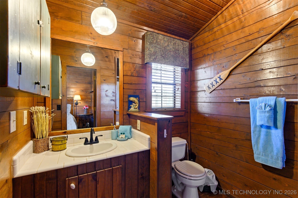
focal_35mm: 16
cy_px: 99
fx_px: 132
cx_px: 149
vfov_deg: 73.6
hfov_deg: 96.8
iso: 400
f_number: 7.1
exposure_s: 1/5
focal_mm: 16
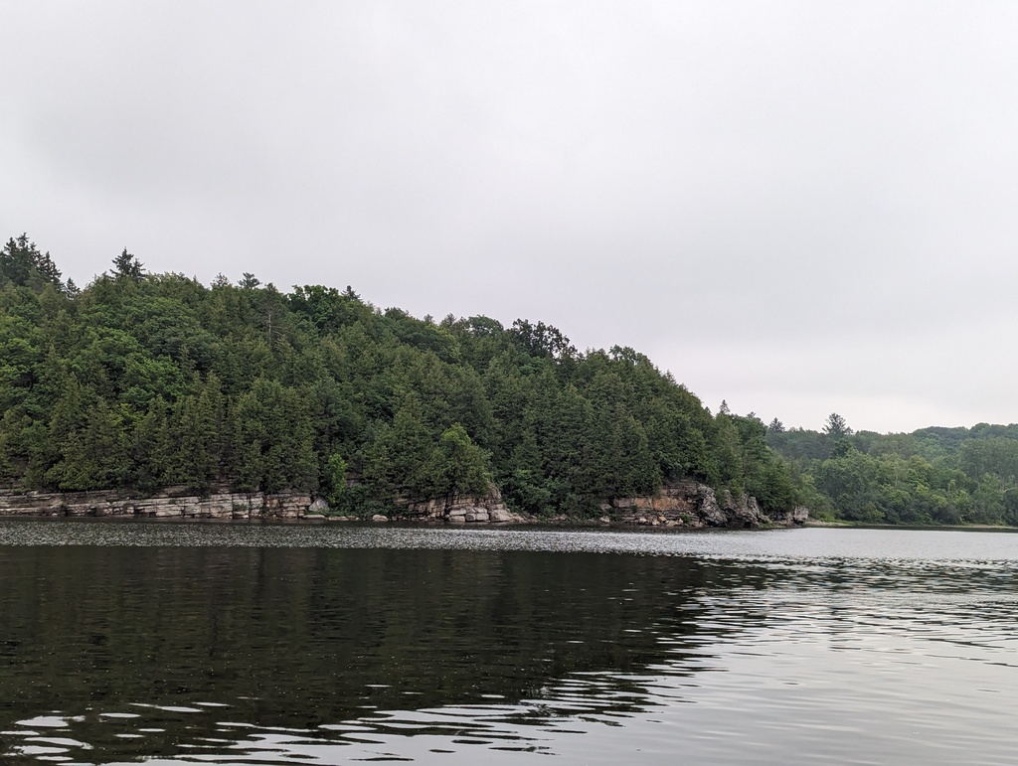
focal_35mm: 48
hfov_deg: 39.6
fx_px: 1414
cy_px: 383
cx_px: 509
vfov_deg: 30.3
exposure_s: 1/543
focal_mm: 6.81
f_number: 1.85
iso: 60
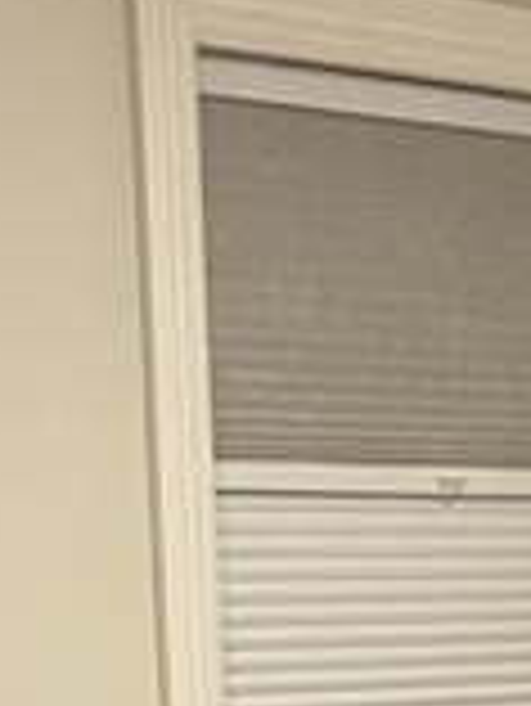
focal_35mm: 127
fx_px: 2594
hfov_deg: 11.4
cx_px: 684
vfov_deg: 13.6
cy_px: 1336
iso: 250
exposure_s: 1/60
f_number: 1.8
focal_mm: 4.25
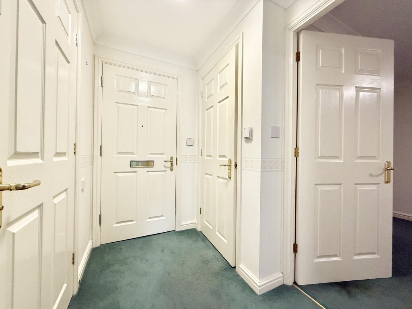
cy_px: 154
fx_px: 167
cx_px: 206
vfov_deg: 85.7
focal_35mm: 14
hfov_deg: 102.1
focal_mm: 2.22
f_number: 2.2
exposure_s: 1/100
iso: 250
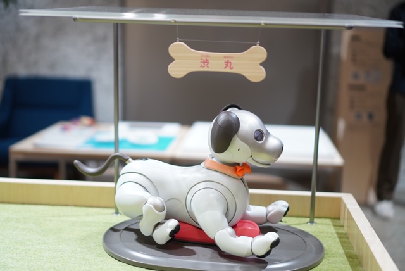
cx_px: 202
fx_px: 591
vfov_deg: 25.8
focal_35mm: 52
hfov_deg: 37.8
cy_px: 136
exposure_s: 1/60
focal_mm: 35
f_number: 1.8
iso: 100
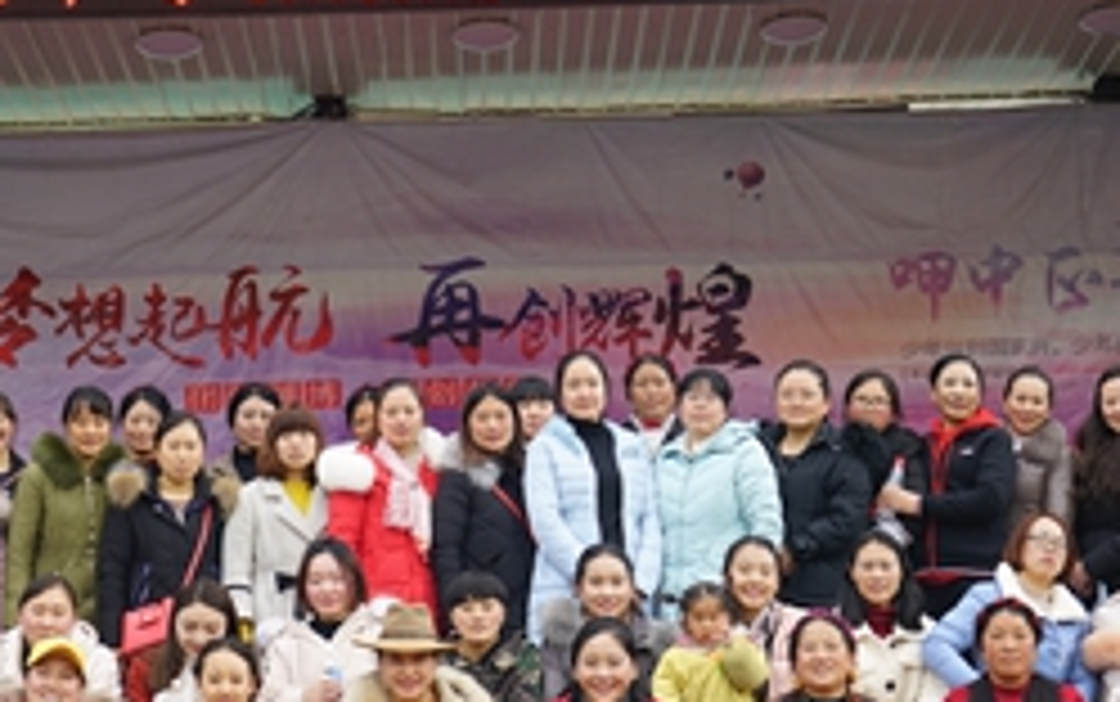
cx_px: 499
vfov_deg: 15.6
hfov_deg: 24.6
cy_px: 333
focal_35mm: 84
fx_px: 2566
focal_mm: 41
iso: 100
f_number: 5.6
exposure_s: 1/80
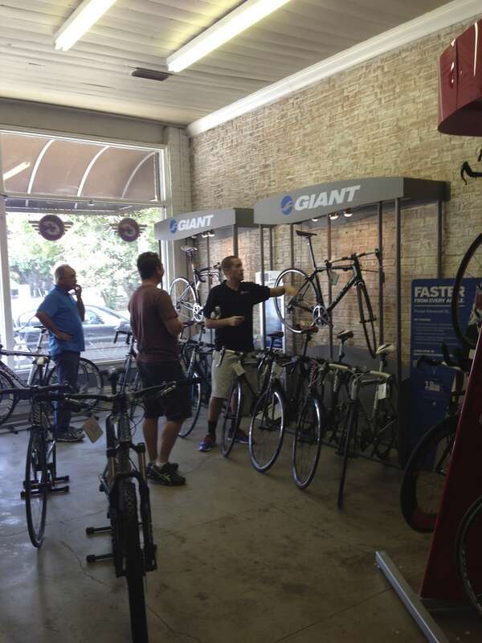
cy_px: 322
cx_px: 241
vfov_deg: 55.4
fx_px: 613
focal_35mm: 33
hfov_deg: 42.9
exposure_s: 1/40
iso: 64
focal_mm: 4.13
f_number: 2.4
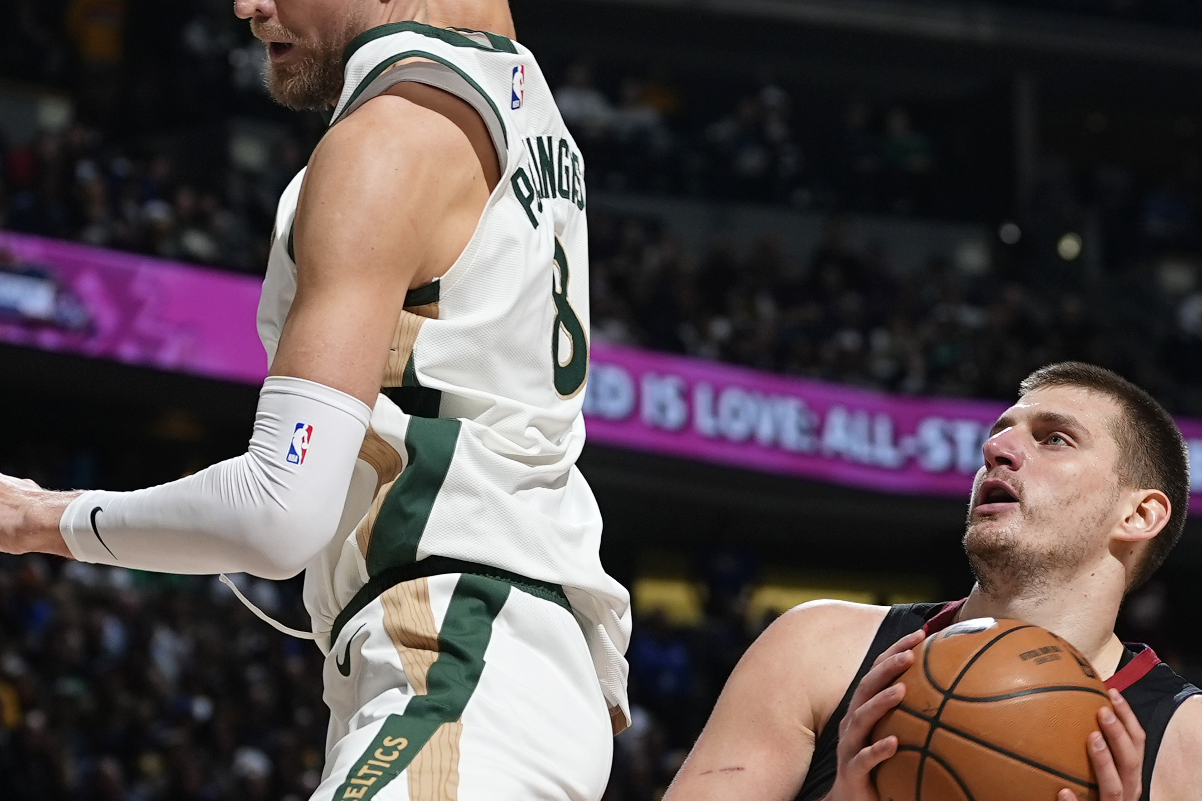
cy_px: 574
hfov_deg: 10.7
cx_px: 803
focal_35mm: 192
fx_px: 6409
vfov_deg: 7.1
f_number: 3.2
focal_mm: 70
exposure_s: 1/1250
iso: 400
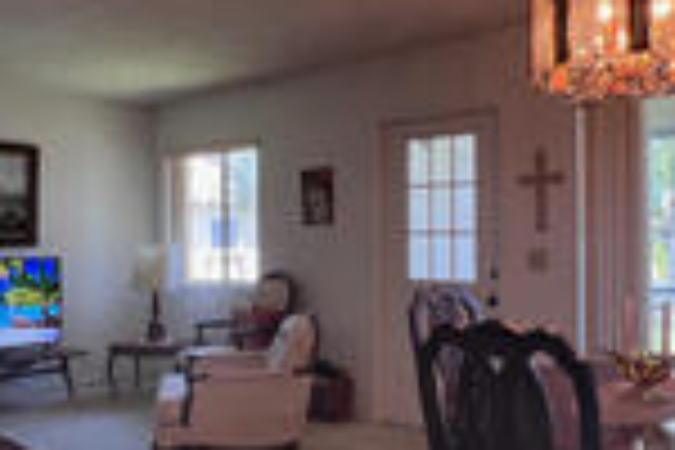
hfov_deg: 53.1
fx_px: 675
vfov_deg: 36.9
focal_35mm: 36
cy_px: 234
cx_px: 356
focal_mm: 1.57
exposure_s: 1/120
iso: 64
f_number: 1.8
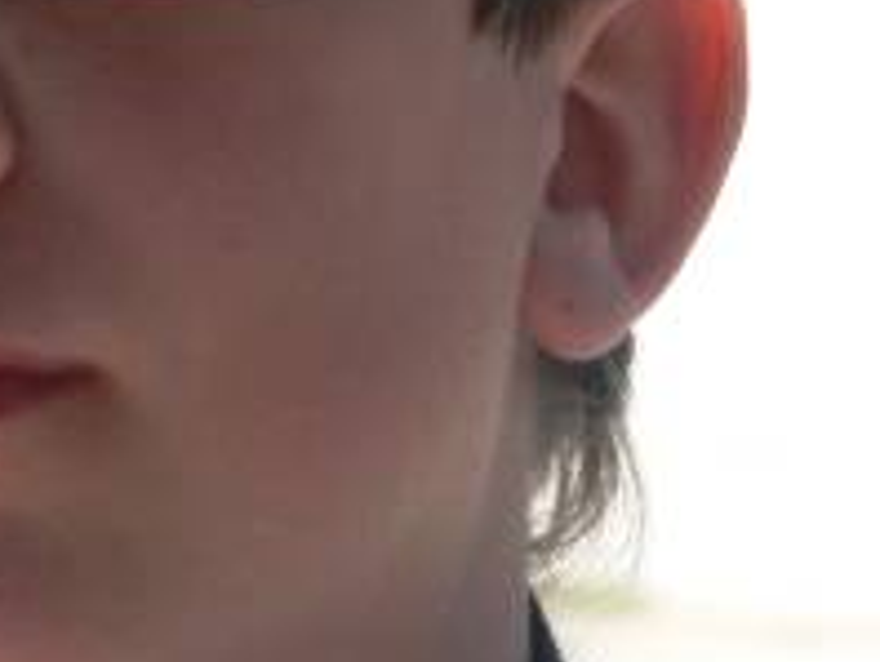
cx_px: 182
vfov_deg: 2.7
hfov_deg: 3.6
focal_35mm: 557
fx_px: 14177
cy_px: -116
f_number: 5.6
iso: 100
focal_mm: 43
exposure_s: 1/320
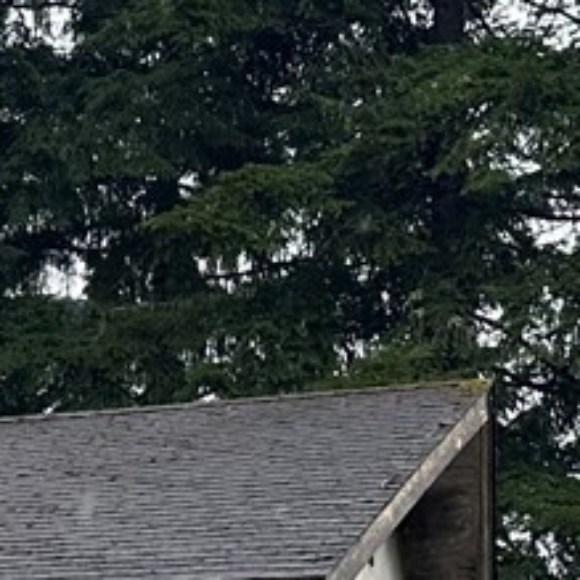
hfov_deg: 9.3
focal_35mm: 155
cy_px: 781
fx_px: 2938
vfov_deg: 11.0
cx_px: -1088
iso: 80
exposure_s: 1/971
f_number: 1.78
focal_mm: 6.86
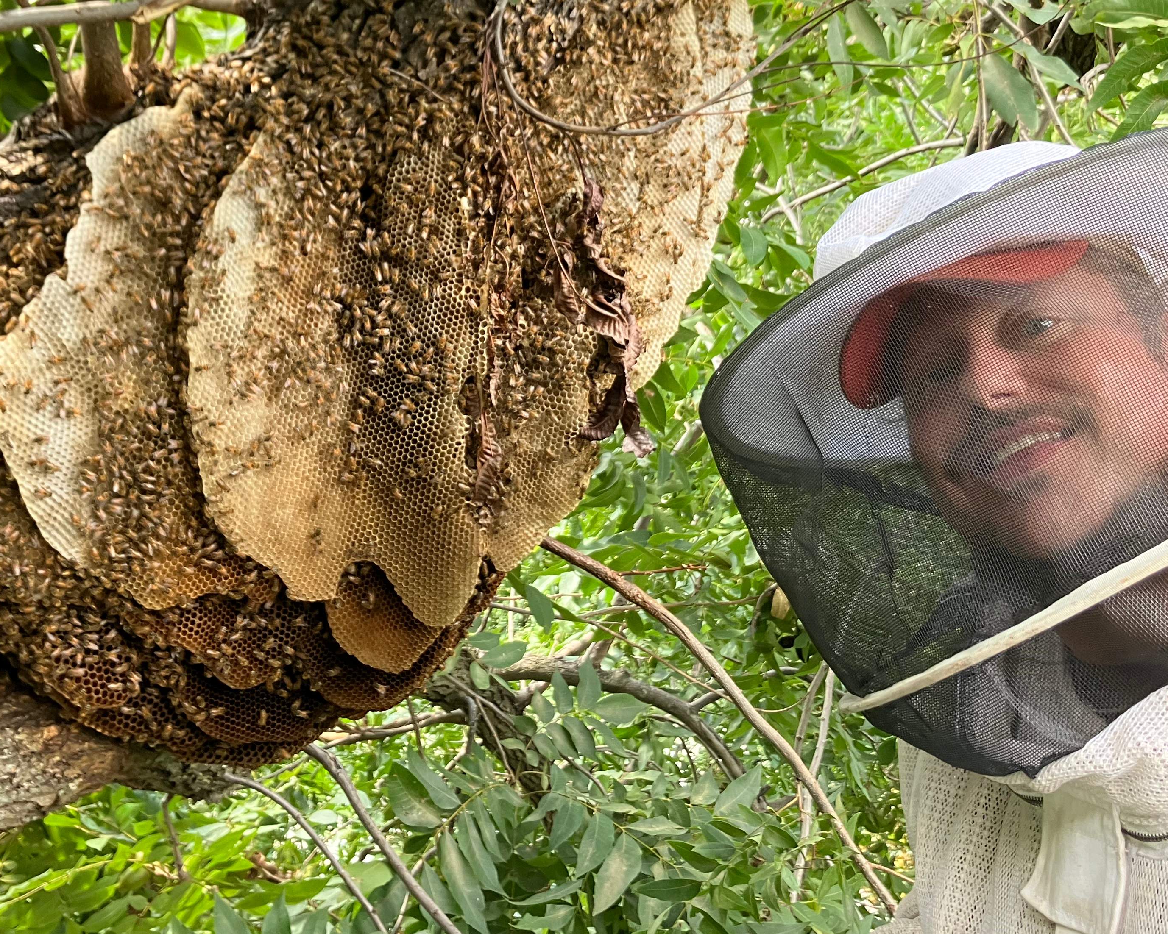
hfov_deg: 45.7
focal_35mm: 40
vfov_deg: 37.0
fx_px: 1383
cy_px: 329
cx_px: 533
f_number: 1.8
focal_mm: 3.99
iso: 80
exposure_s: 1/99
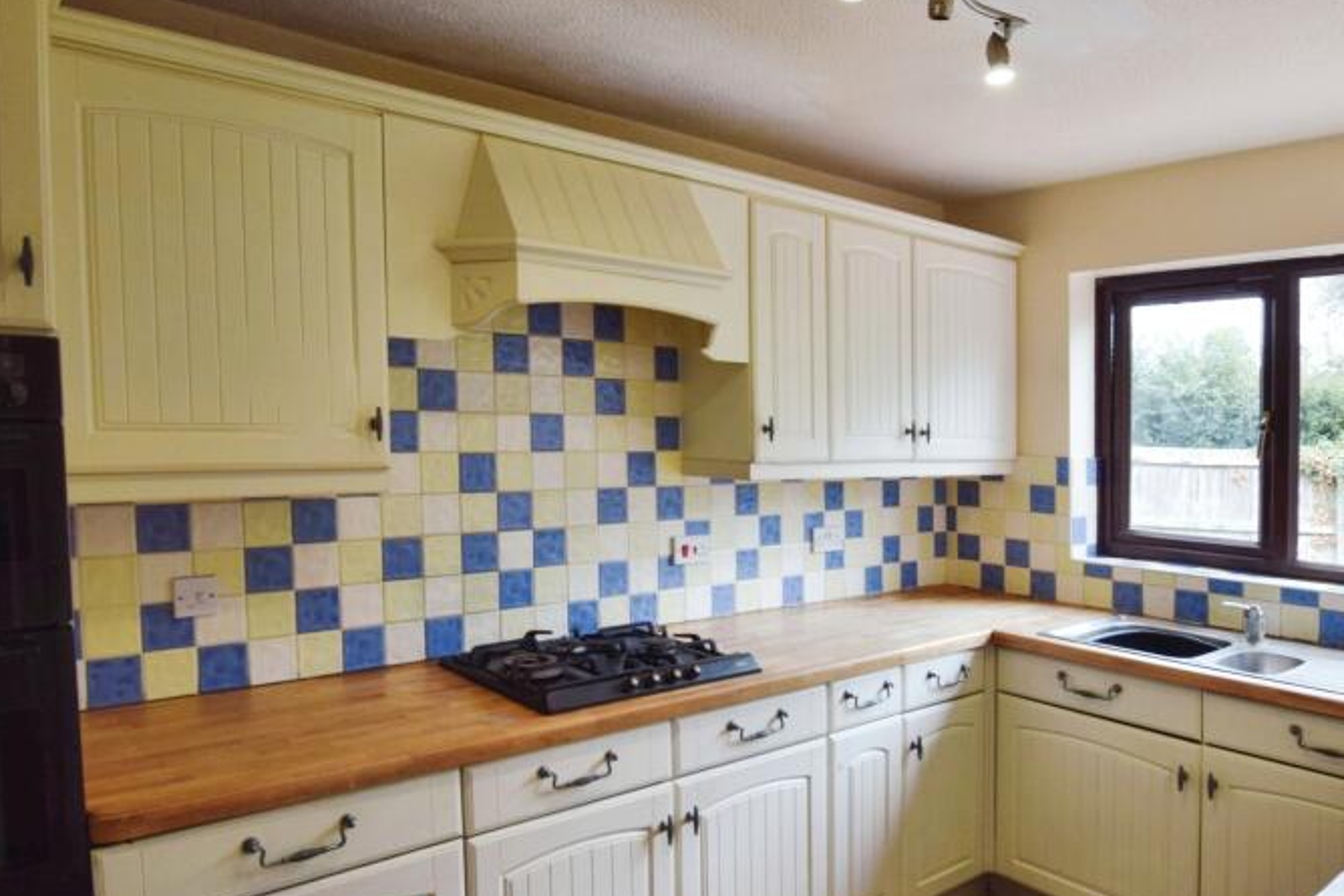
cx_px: 668
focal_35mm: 23
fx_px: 858
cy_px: 643
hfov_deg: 76.1
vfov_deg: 53.2
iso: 400
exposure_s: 1/125
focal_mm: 10
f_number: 5.6
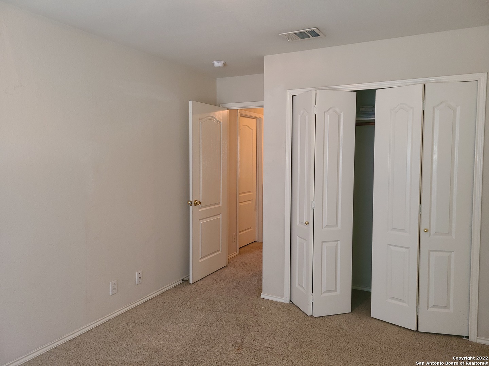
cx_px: 244
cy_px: 183
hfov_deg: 67.3
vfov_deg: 53.1
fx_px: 367
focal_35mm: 26
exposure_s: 1/24
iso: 125
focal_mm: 5.4
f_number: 1.8
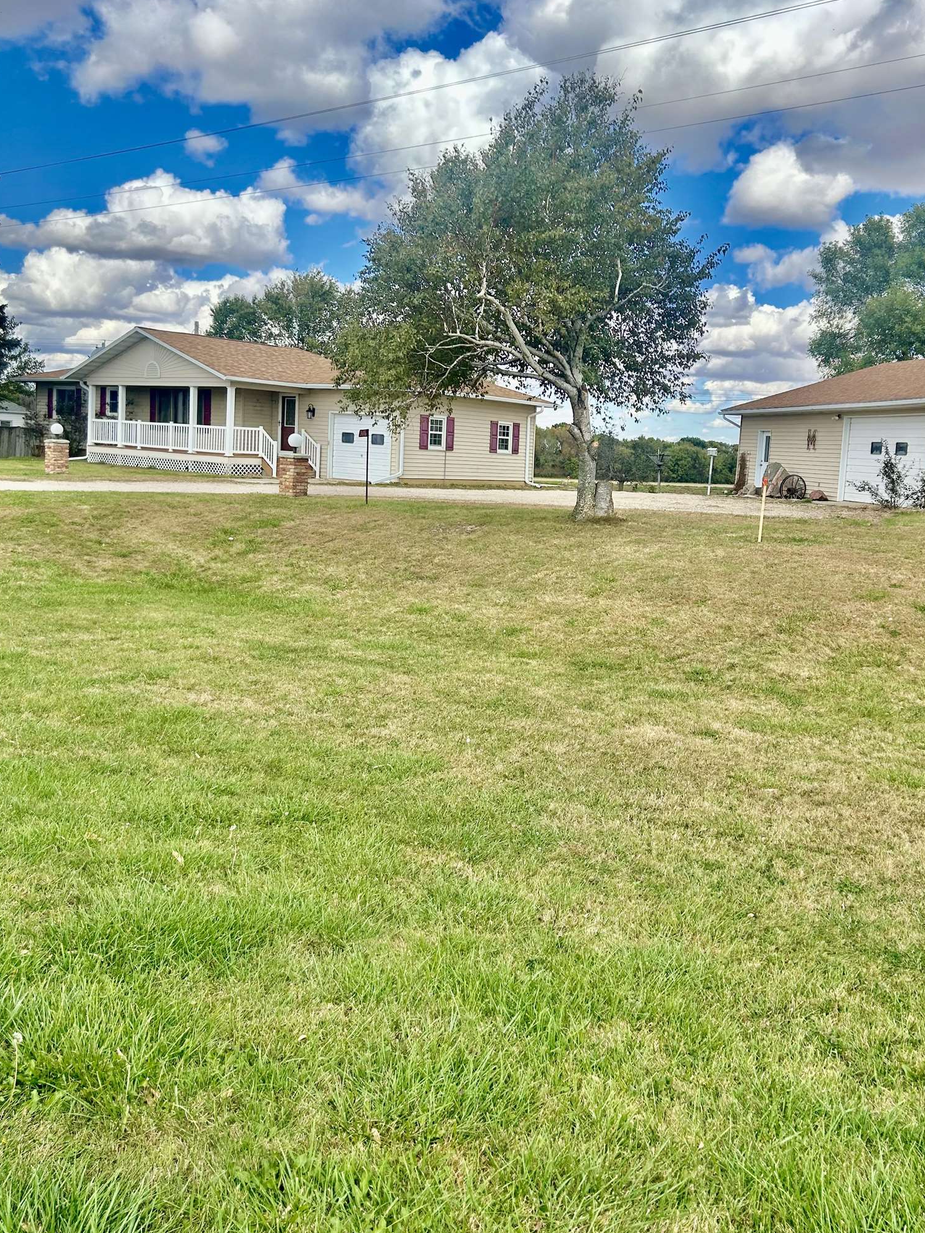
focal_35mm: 30
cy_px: 538
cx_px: 525
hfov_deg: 46.7
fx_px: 1069
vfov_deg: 59.8
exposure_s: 1/3704
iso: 50
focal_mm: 5.7
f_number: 1.5
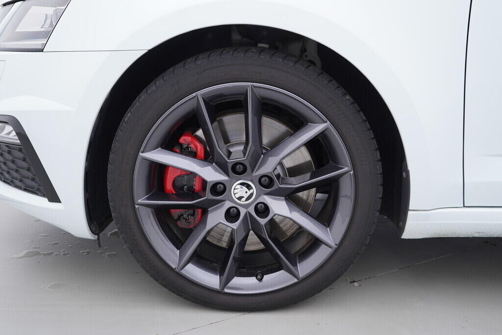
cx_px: 251
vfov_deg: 36.9
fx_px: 502
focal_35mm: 36
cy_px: 168
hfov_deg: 53.1
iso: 125
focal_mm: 24
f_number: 3.5
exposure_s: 1/60
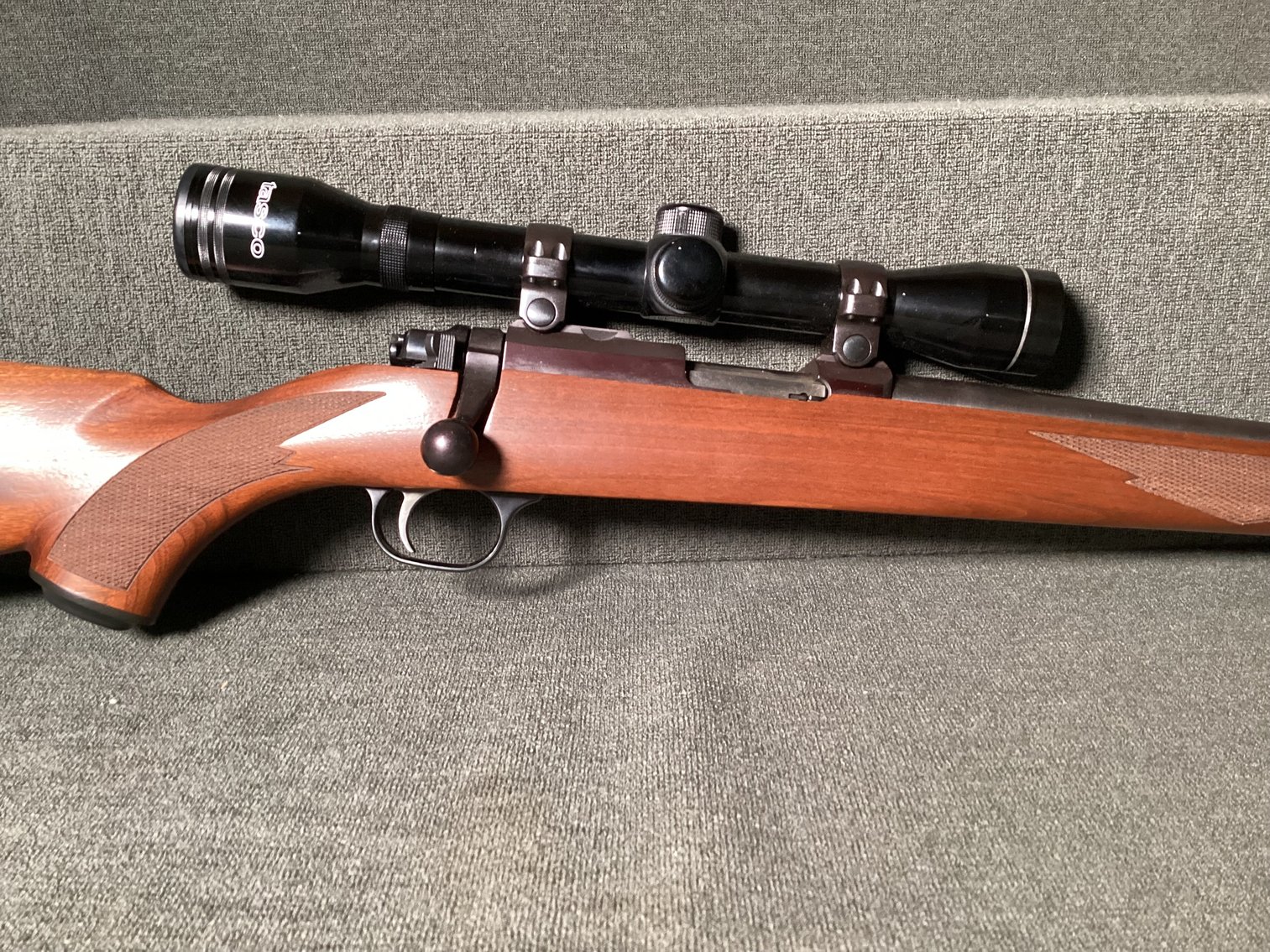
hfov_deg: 58.3
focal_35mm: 31
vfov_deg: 45.4
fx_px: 1137
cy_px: 476
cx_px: 635
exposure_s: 1/50
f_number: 2.4
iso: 400
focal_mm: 3.3
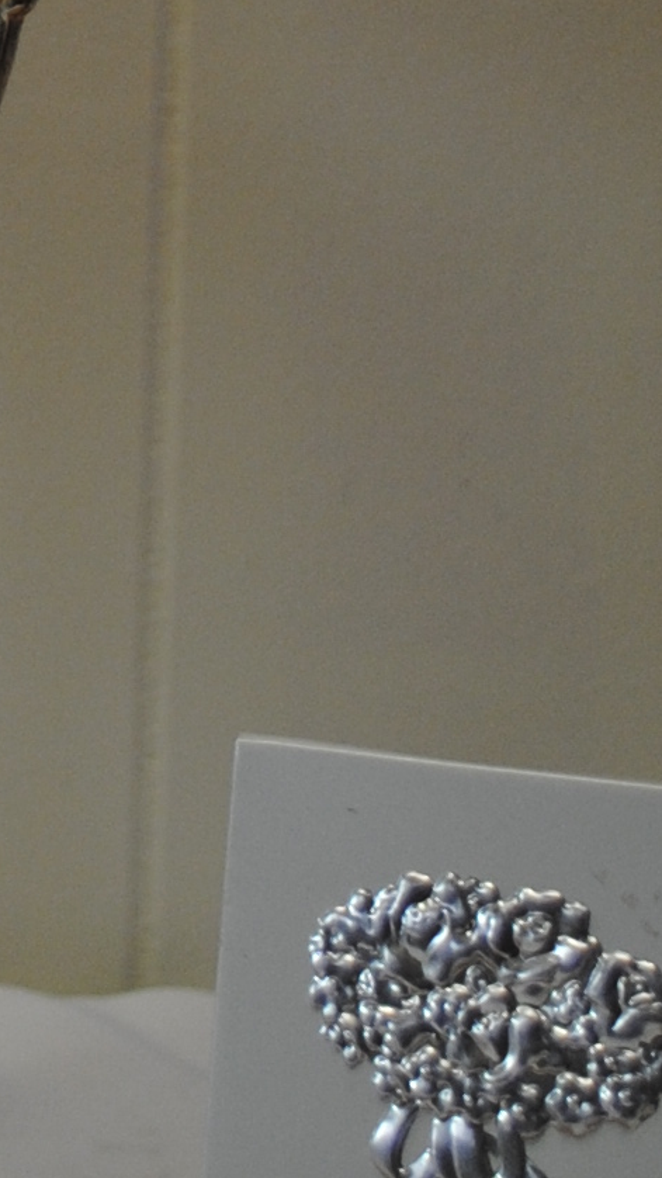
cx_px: -703
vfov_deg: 12.9
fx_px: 4996
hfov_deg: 7.3
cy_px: -478
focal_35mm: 160
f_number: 4
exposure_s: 1/50
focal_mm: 22
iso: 200
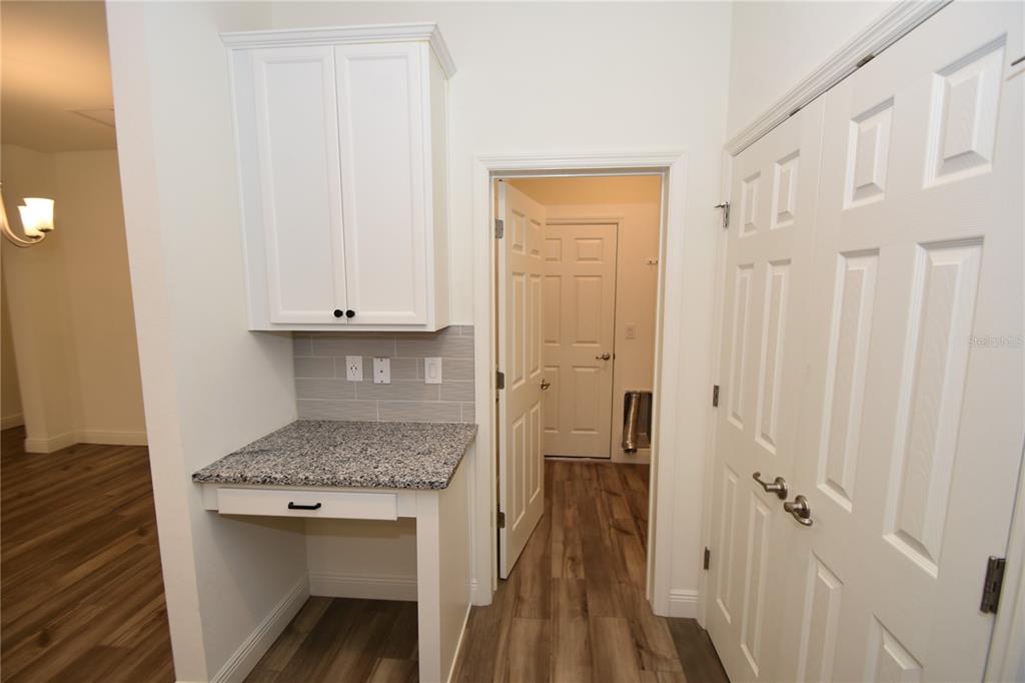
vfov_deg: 77.3
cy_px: 342
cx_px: 512
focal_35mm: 15
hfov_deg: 100.4
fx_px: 427
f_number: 4
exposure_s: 1/60
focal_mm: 10
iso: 320
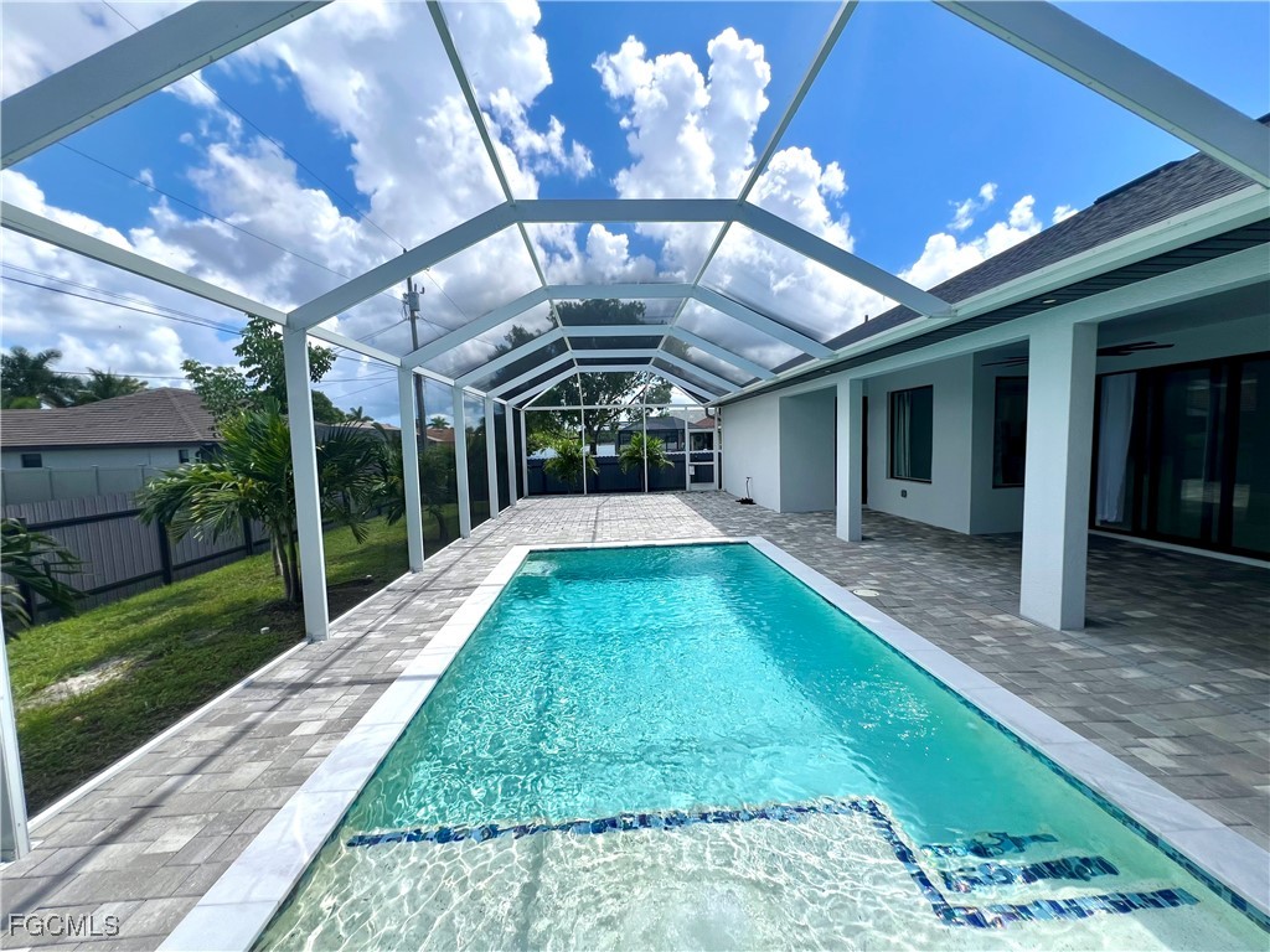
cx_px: 635
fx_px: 477
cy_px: 476
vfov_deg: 89.9
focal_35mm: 13
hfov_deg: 106.2
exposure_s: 1/732
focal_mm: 1.57
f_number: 1.8
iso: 32
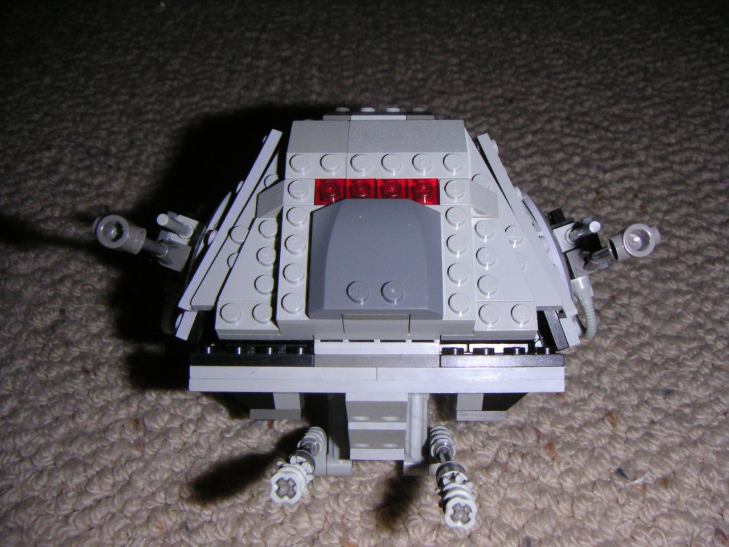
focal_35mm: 38
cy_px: 274
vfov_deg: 37.7
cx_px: 364
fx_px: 800
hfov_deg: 49.0
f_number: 6.7
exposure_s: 1/45
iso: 200
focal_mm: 5
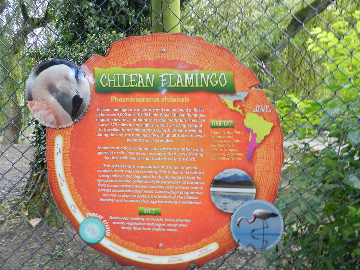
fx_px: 239
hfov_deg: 73.9
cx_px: 180
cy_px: 135
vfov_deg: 58.9
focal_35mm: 23
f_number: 3.4
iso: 160
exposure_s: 1/30
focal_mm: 4
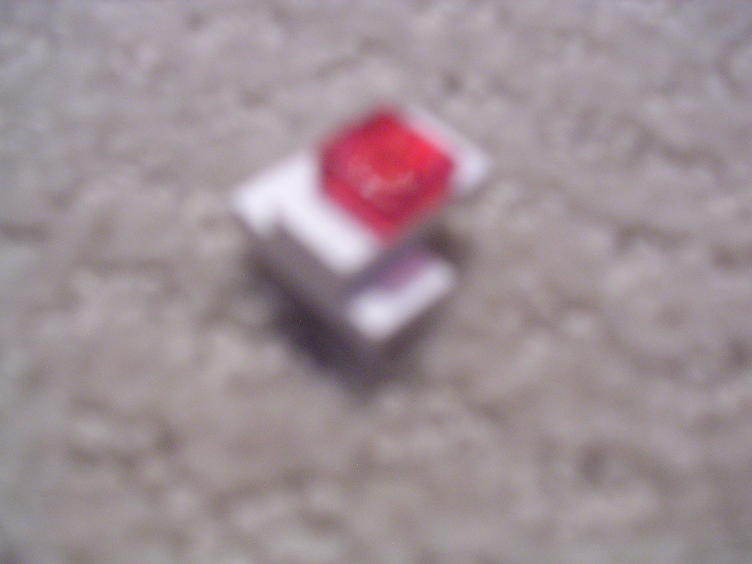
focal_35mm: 38
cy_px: 282
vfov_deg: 37.7
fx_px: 826
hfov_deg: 49.0
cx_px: 376
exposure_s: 1/2.9
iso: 400
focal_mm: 5.8
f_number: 2.8
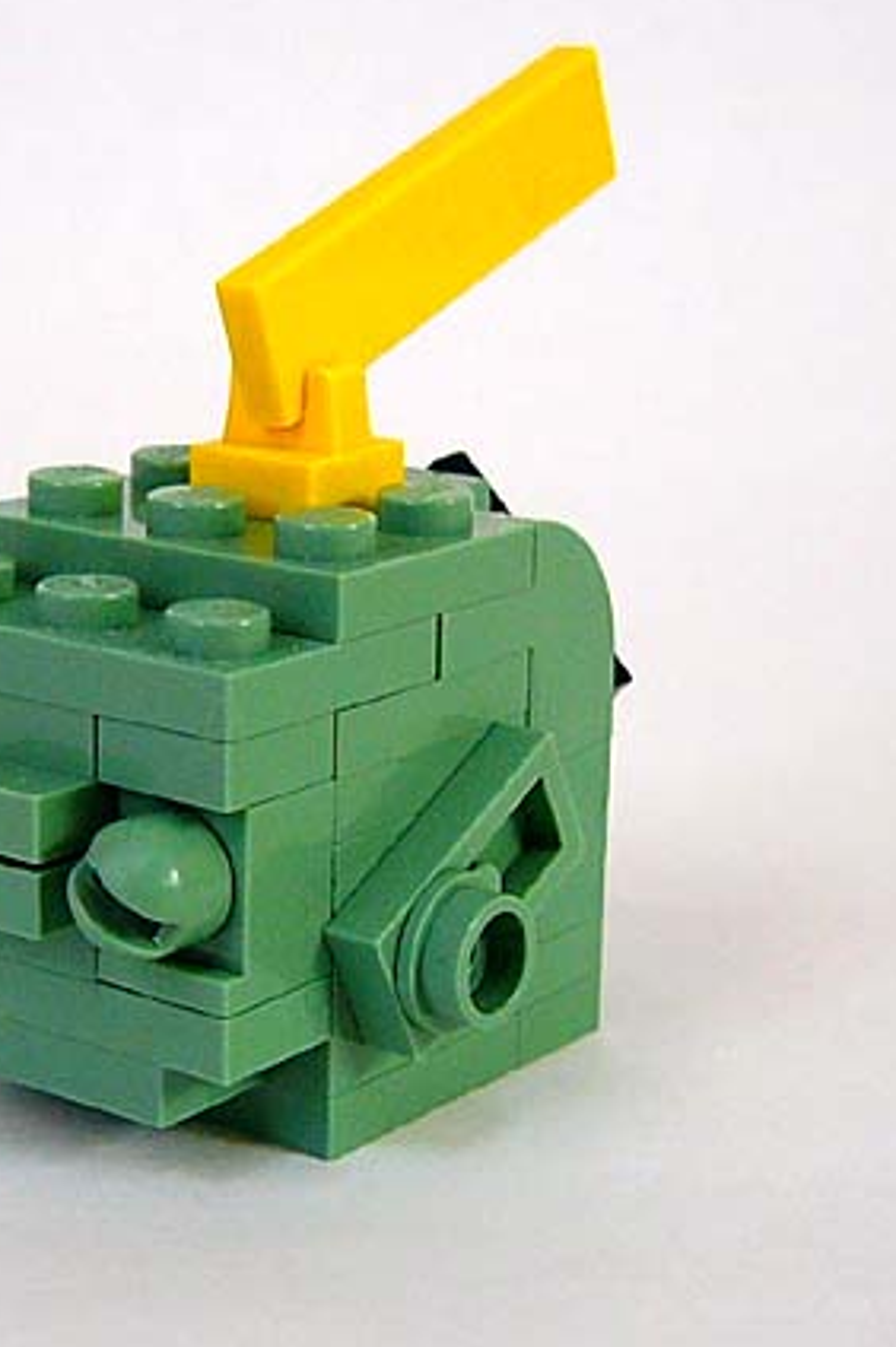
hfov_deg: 24.3
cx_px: 203
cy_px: 639
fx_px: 2057
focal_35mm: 55
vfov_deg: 36.3
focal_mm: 5.8
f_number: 2.8
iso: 100
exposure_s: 1/30
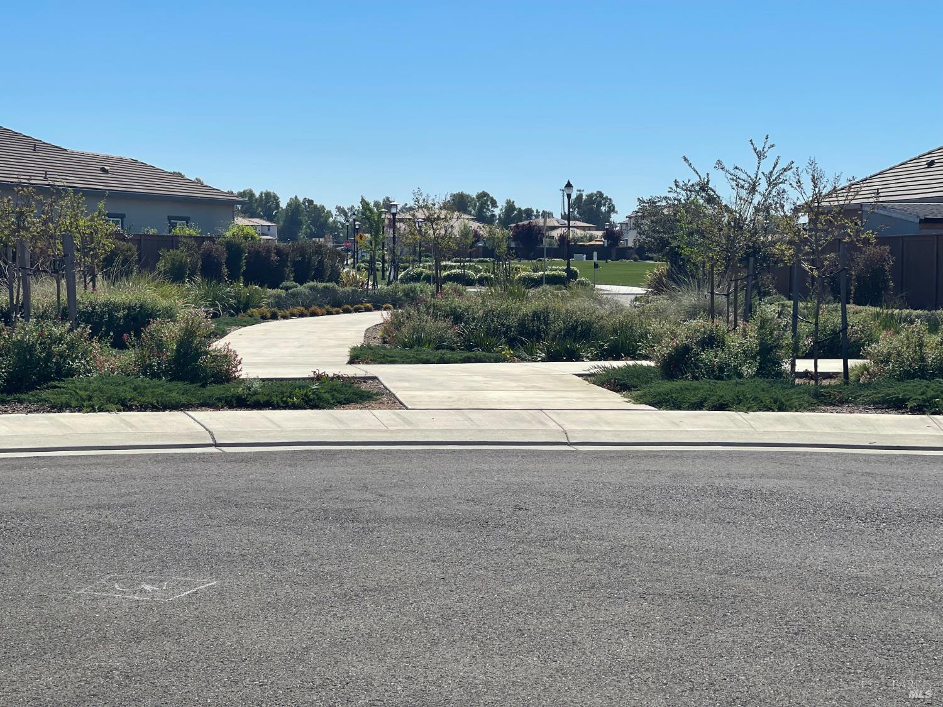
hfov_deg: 30.3
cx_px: 472
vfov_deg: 22.9
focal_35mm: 64
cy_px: 354
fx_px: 1743
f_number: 2.2
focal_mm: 7.5
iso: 20
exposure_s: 1/2179
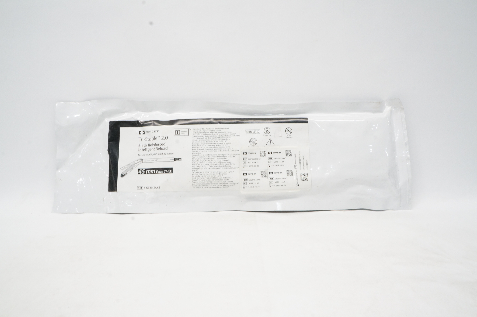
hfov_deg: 67.4
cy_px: 158
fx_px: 357
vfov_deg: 47.8
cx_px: 238
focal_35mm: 27
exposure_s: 1/15
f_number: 18
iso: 1600
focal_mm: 18
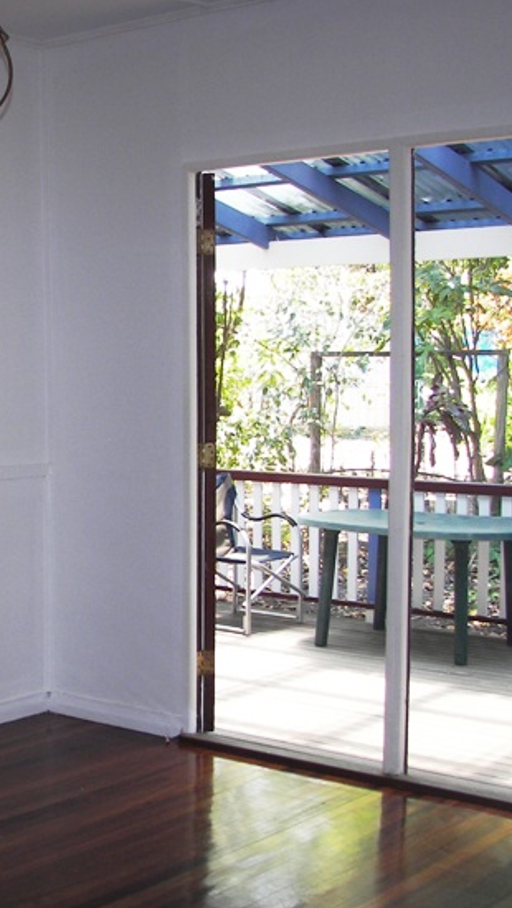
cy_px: 480
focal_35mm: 57
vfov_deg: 36.6
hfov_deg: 20.6
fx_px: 1374
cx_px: 26
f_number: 2.8
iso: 64
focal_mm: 6
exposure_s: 1/50
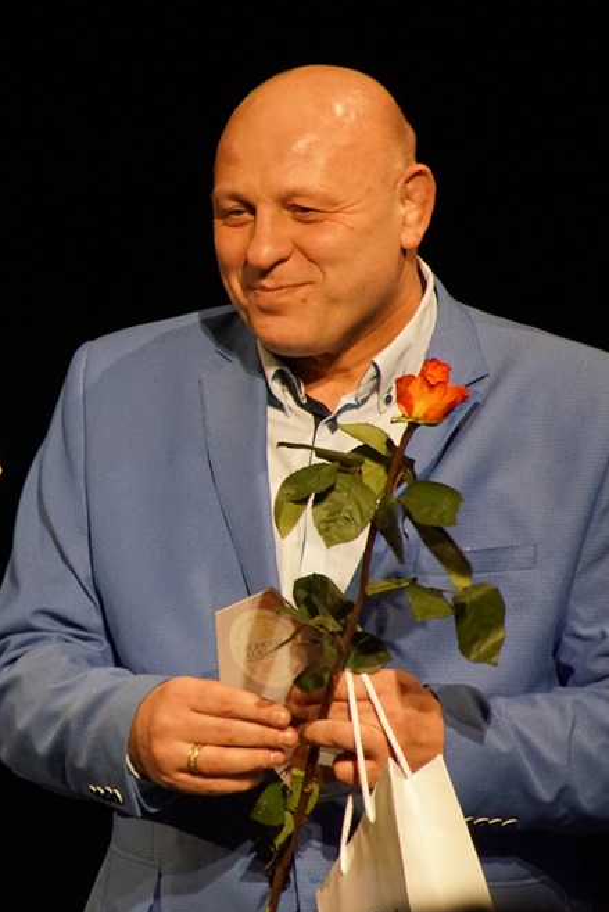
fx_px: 11564
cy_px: 457
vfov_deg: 4.5
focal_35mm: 456
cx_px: 71
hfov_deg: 3.0
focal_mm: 200
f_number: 6.3
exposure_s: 1/320
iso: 3200
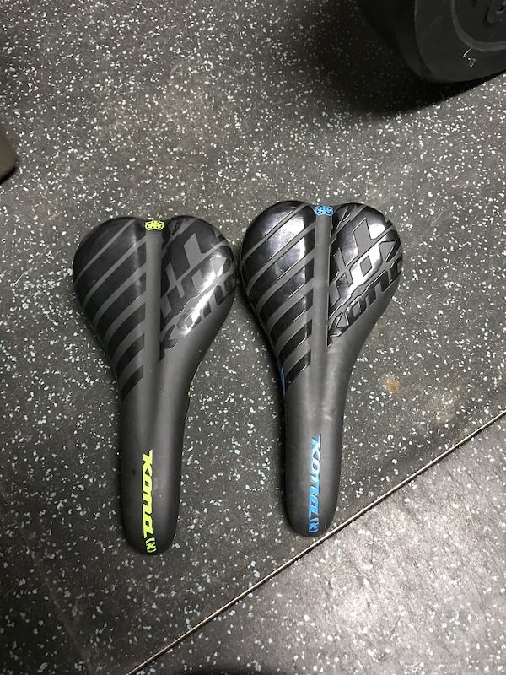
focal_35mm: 28
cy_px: 338
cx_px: 253
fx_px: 546
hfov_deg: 49.7
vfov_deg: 63.4
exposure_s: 1/7
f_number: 1.8
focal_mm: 3.99
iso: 80
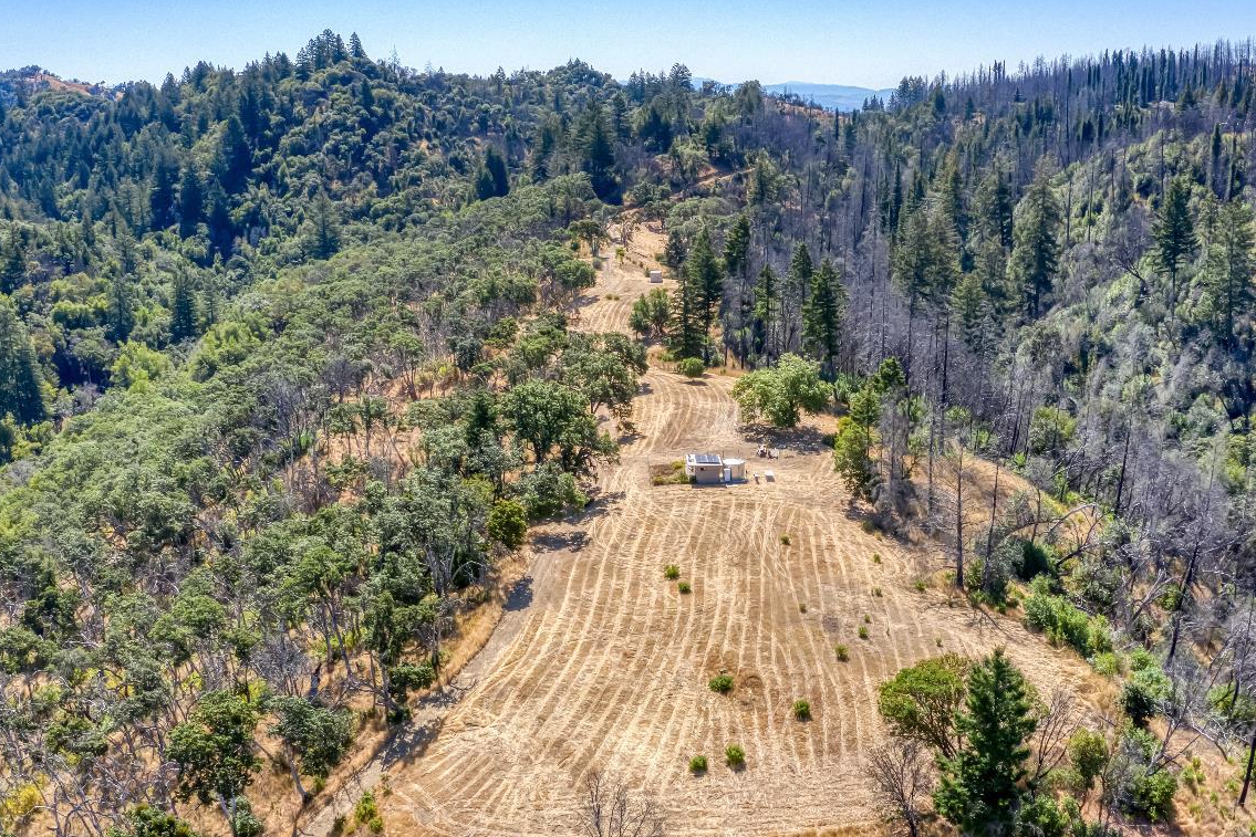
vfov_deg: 35.6
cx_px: 660
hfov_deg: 51.9
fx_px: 1291
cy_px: 548
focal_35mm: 37
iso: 200
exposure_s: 1/100
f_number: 8
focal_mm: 10.26
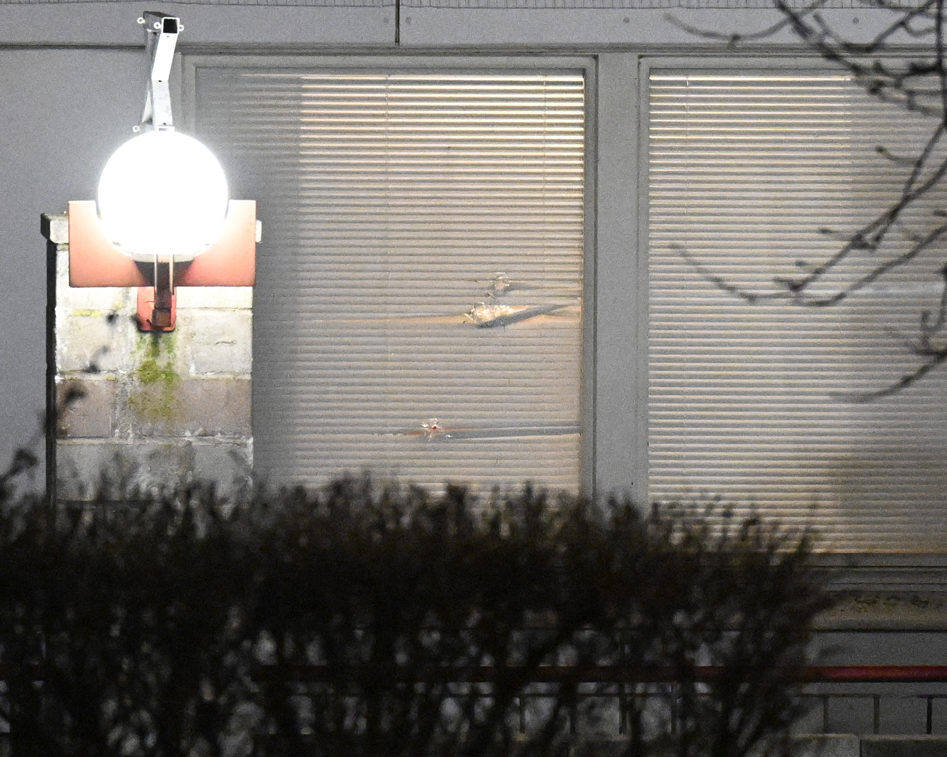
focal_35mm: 226
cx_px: 557
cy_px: 378
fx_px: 6335
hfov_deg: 8.5
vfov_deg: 6.8
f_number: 2.8
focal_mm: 200
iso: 12800
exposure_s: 1/80
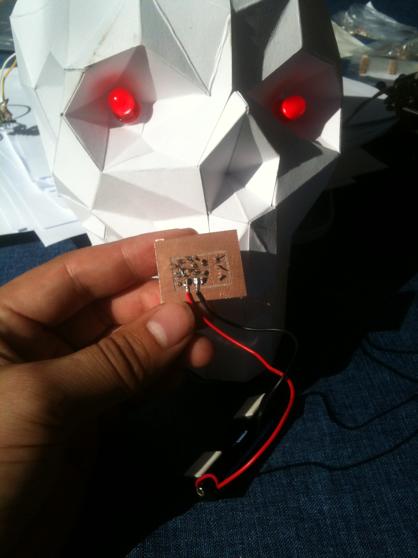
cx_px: 209
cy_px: 279
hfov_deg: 40.7
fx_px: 564
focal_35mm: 35
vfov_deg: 52.6
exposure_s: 1/2127
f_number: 2.8
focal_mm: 3.85
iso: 64
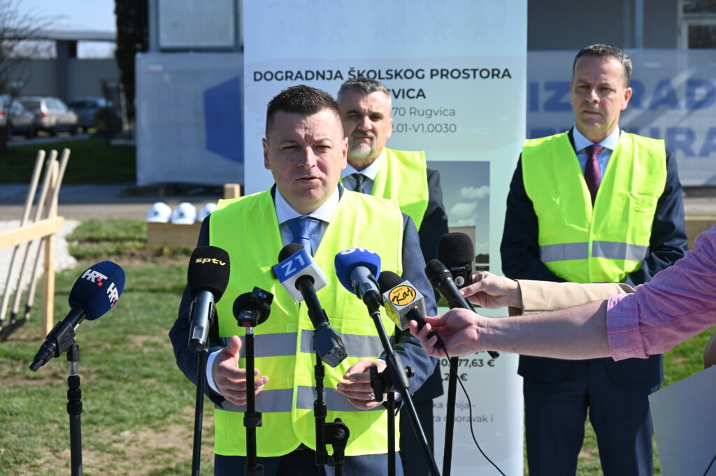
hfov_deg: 27.0
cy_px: 238
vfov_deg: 18.2
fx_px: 1490
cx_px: 358
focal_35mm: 75
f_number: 6
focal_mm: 75
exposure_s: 1/320
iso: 100
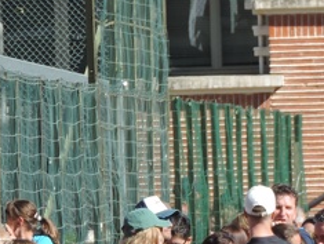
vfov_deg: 1.4
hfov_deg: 1.8
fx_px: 10246
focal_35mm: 1093
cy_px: 320
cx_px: 352
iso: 80
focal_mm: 57.9
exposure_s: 1/250
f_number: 4.8
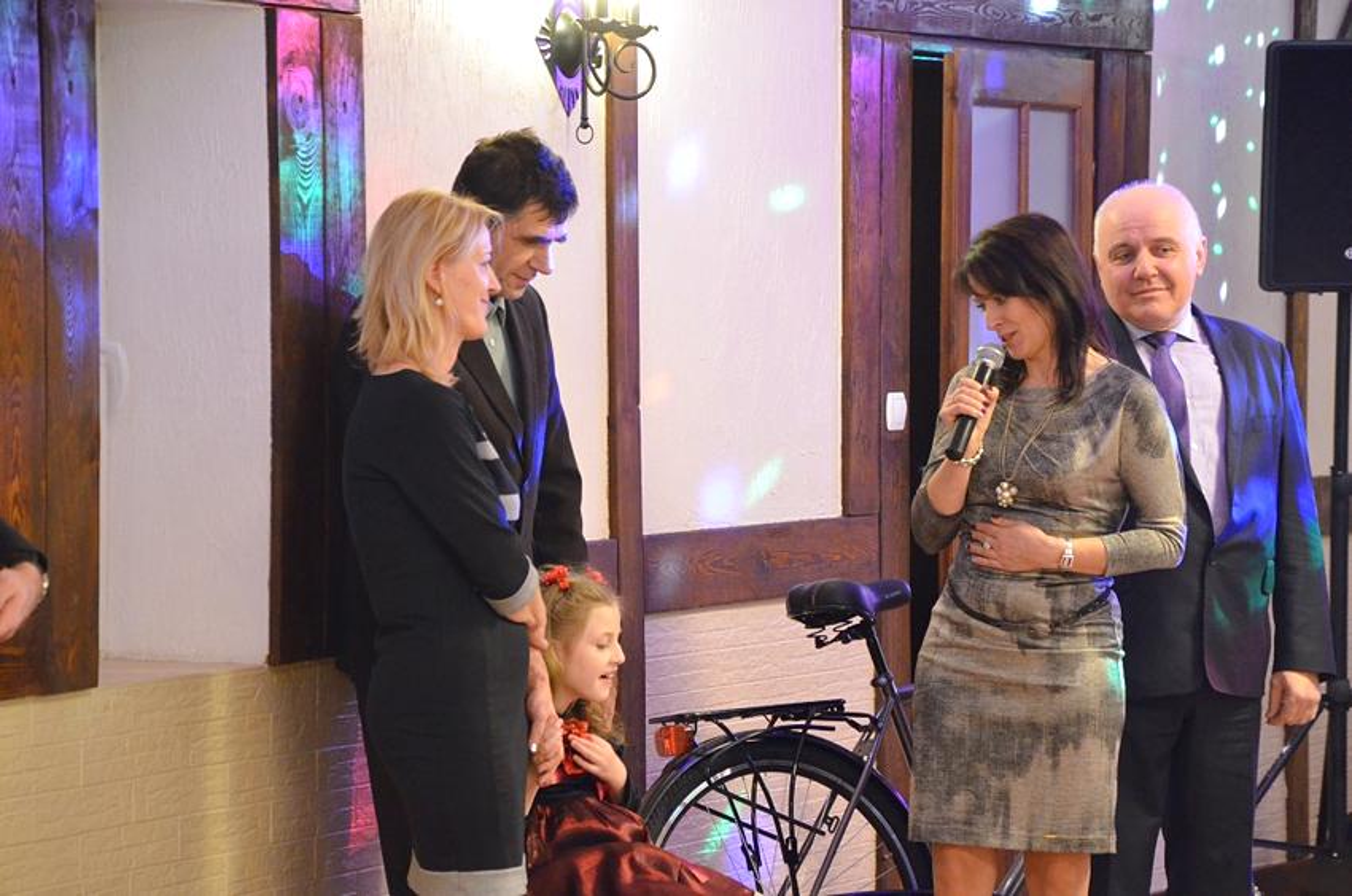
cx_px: 676
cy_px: 448
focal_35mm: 158
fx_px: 5903
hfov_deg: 13.1
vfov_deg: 8.7
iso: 3200
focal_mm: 105
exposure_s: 1/20
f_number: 5.6
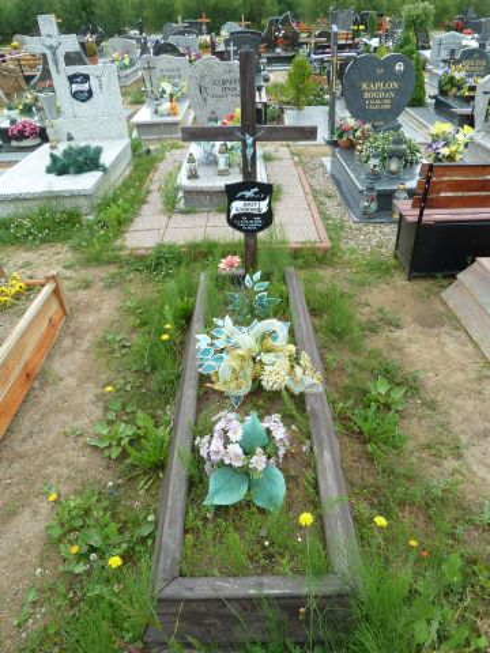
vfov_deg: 69.4
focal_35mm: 25
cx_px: 245
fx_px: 472
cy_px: 326
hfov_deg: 54.9
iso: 80
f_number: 4
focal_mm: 4.1
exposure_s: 1/100
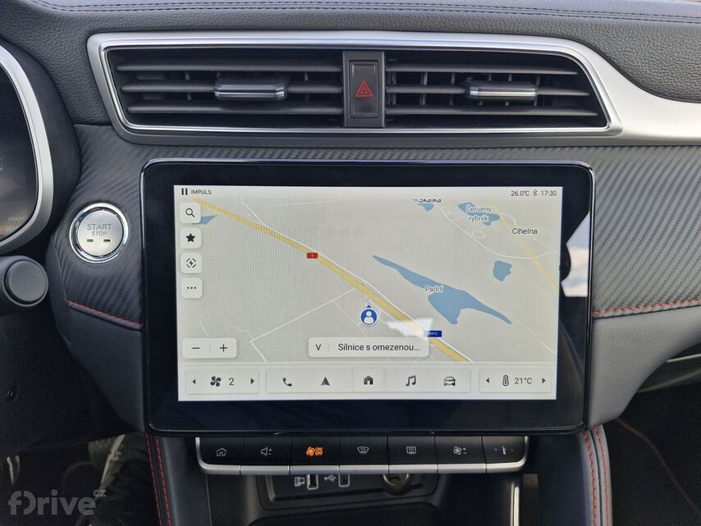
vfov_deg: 58.9
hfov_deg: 73.9
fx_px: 466
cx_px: 350
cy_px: 263
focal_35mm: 23
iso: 50
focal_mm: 5.54
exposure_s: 1/180
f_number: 1.8
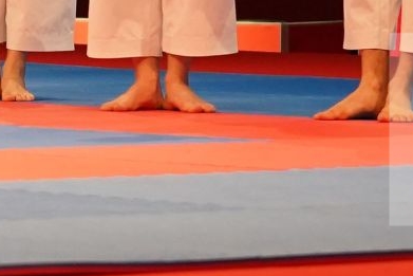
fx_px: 5543
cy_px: -246
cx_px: -228
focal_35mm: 483
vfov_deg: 2.8
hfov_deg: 4.2
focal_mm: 70
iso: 2000
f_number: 2.8
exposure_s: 1/250
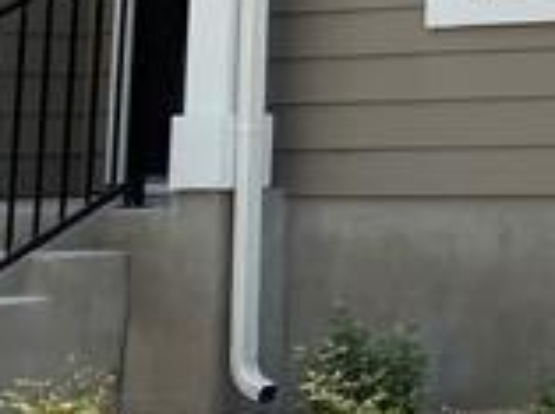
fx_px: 2719
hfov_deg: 10.9
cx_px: 979
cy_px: -418
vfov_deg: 8.3
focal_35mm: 170
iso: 25
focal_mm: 4.25
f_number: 1.8
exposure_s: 1/2160
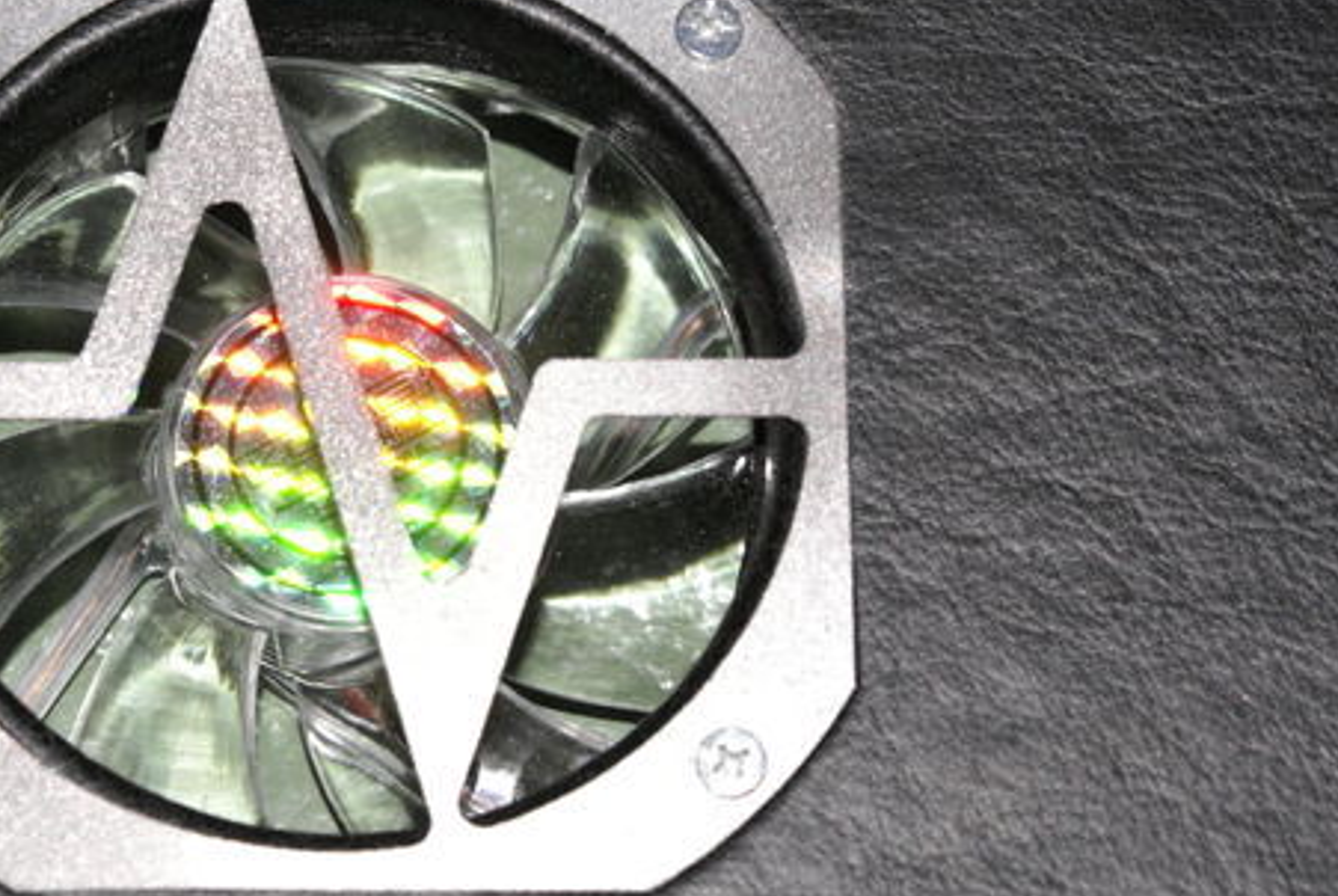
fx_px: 5545
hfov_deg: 13.7
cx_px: 421
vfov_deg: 9.2
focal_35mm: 149
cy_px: 427
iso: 1600
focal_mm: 70
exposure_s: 1/125
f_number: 9
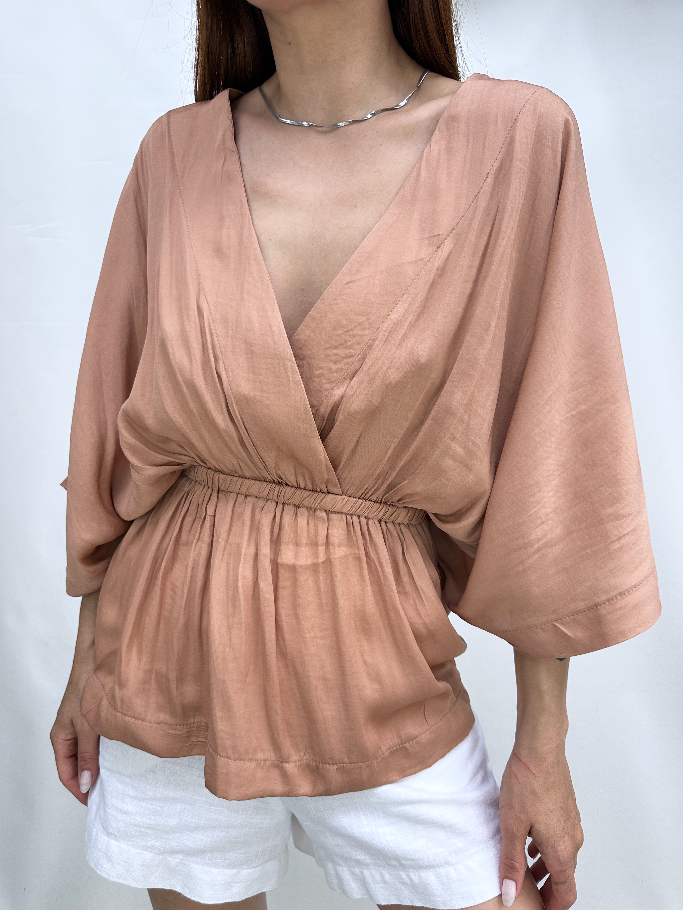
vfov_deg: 71.6
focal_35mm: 24
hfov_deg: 56.8
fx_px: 631
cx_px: 342
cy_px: 455
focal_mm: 6.86
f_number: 1.78
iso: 80
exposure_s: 1/630
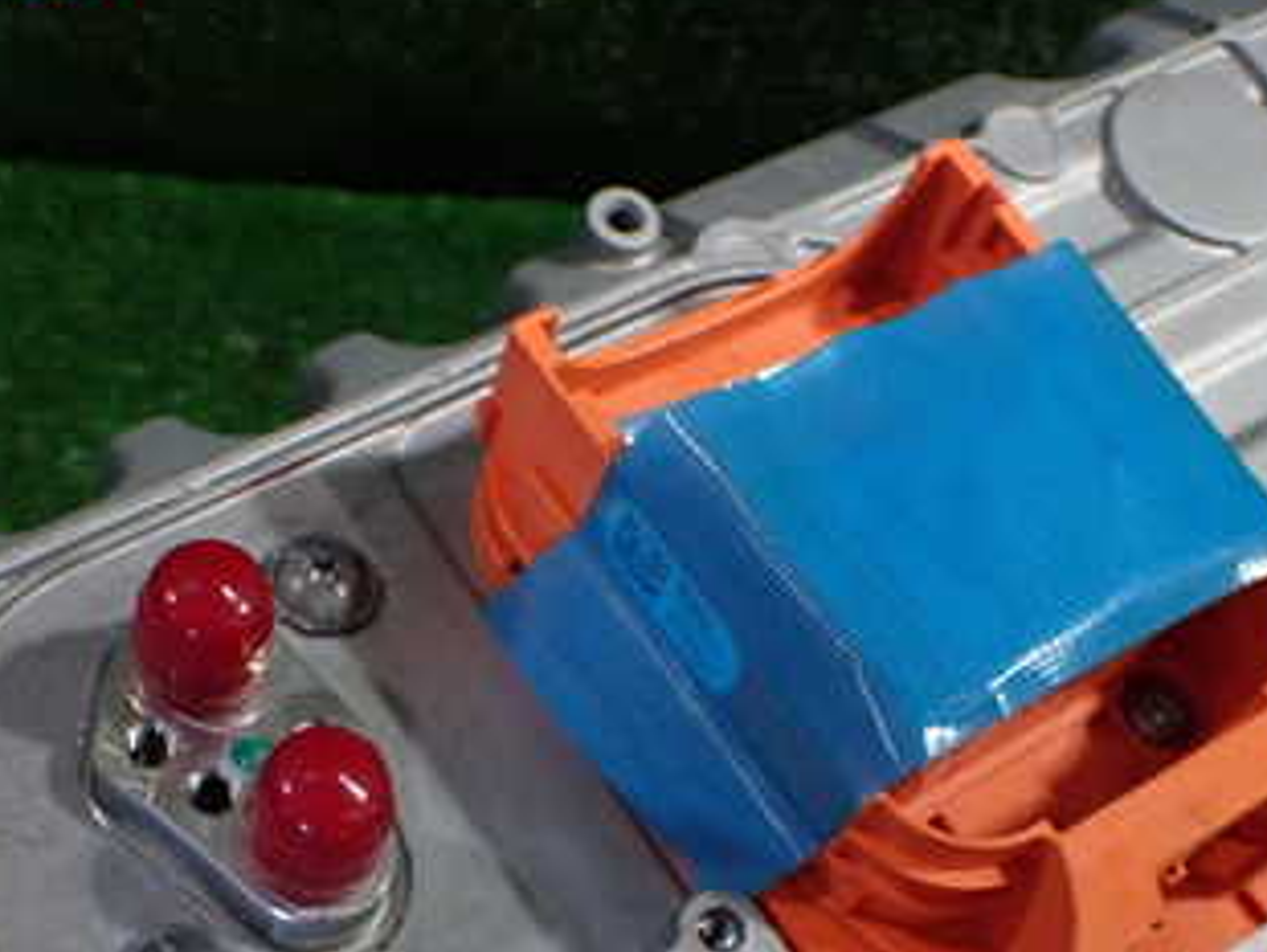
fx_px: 2125
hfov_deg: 33.2
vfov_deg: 24.6
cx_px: 584
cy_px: 829
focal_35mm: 58
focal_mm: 5.4
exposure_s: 1/125
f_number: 2.3
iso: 500
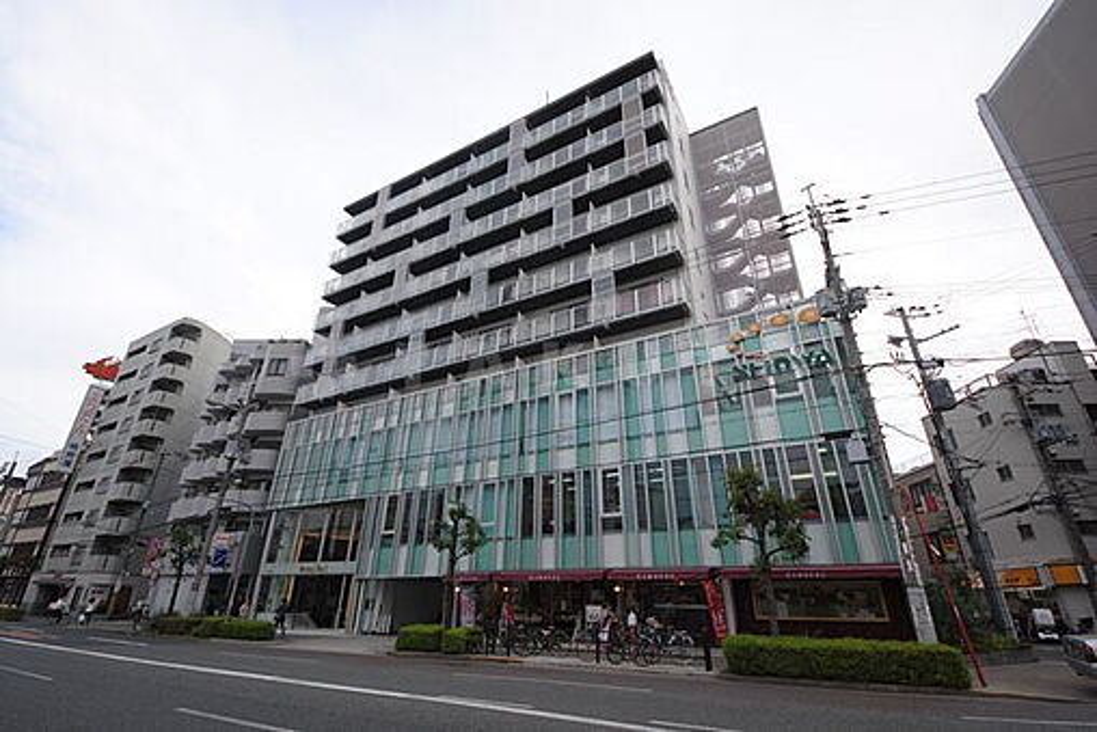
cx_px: 548
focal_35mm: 16
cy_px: 366
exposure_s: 1/400
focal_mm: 10.5
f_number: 4.8
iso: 200
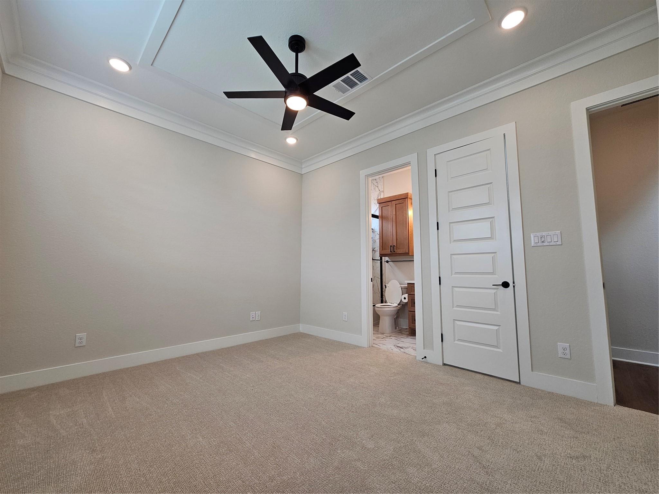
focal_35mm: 13
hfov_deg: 106.2
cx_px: 330
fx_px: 247
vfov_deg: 89.9
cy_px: 247
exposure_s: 1/60
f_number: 2.2
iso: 50
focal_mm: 2.2
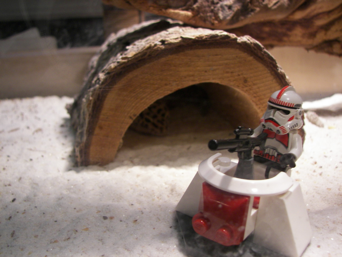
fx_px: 356
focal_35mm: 36
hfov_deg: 51.4
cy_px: 128
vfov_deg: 39.7
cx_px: 171
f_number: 2.8
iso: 100
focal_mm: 6
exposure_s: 1/30
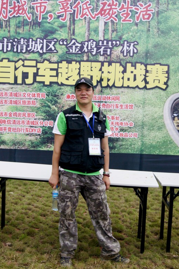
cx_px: 94
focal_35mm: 45
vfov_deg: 43.7
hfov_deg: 29.8
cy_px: 137
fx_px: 336
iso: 640
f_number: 4.5
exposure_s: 1/320
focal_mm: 26
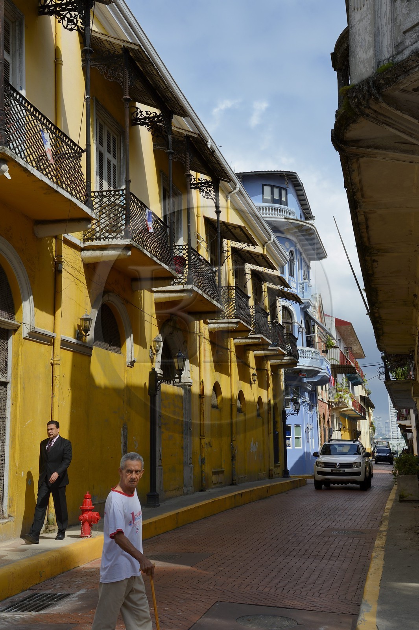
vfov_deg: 43.6
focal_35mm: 45
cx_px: 210
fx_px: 786
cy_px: 315
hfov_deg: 29.8
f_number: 11
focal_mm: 45
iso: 200
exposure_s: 1/250
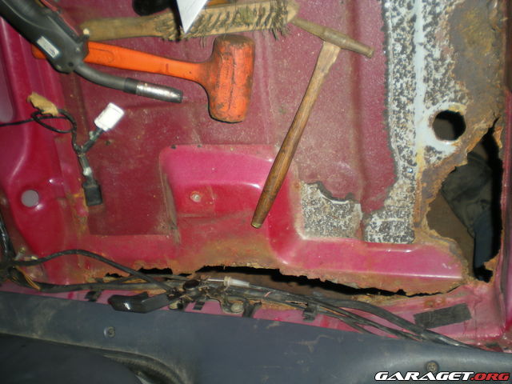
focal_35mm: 38
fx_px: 562
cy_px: 192
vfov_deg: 37.7
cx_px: 256
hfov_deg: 49.0
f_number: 3.1
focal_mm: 6.3
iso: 50
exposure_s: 1/60
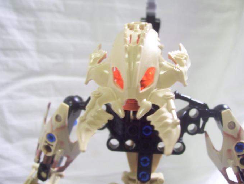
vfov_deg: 37.8
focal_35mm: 38
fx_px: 268
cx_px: 128
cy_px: 91
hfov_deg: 48.9
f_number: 2.7
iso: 160
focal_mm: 6
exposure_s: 1/10
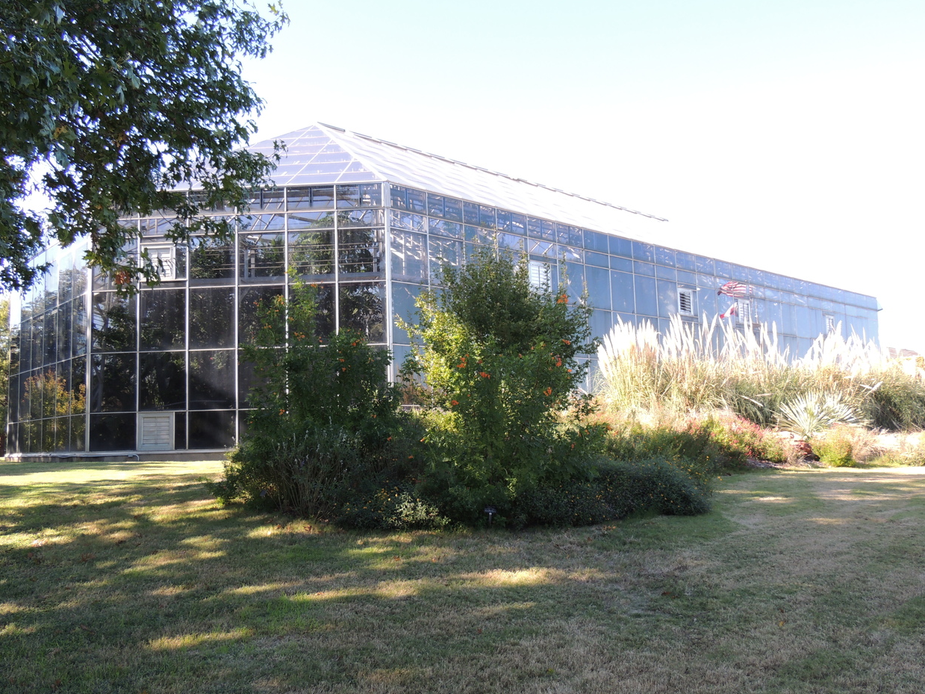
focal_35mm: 31
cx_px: 451
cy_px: 354
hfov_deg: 58.3
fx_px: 828
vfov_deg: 45.4
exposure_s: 1/160
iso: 100
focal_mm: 5.3
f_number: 3.1
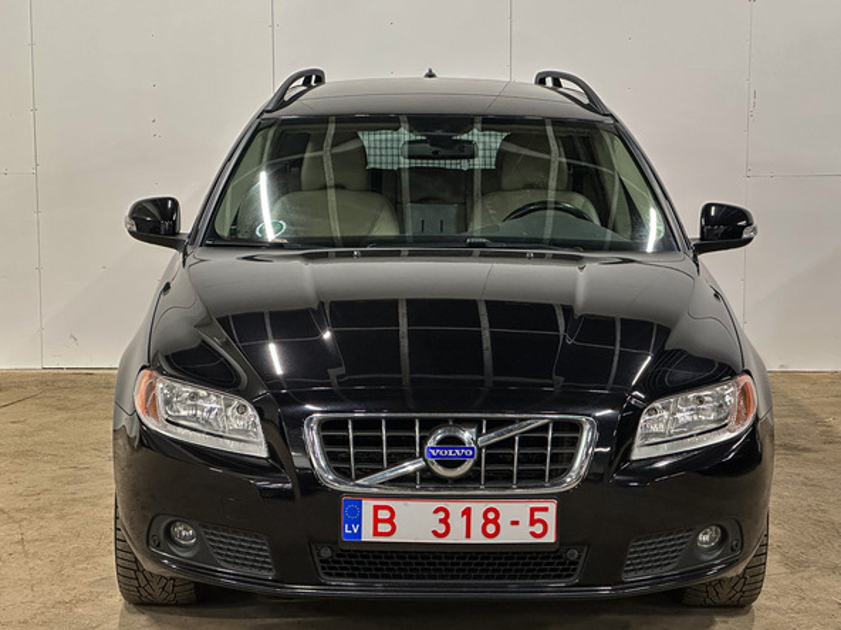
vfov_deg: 18.9
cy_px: 314
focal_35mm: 78
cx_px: 425
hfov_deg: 25.0
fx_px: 1895
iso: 500
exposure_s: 1/50
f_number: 2.8
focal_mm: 9
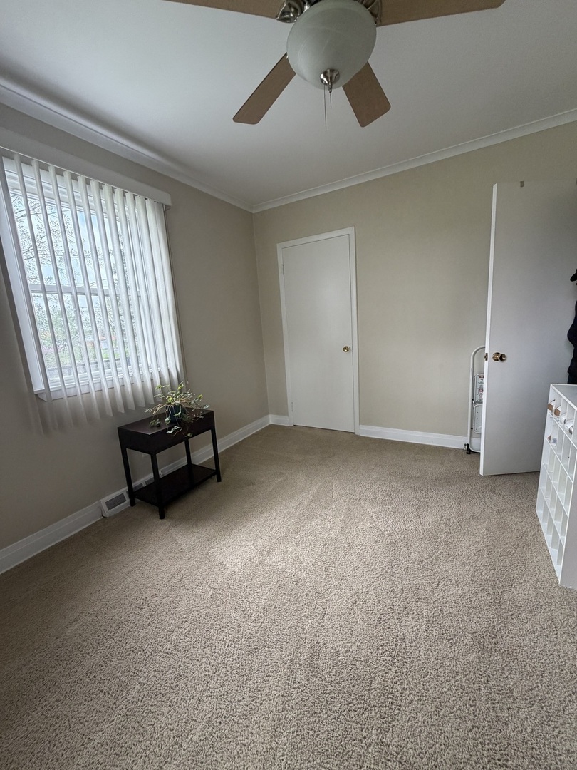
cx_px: 288
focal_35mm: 14
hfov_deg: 85.7
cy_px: 385
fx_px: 311
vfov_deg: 102.1
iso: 250
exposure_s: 1/121
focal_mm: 2.22
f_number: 2.2
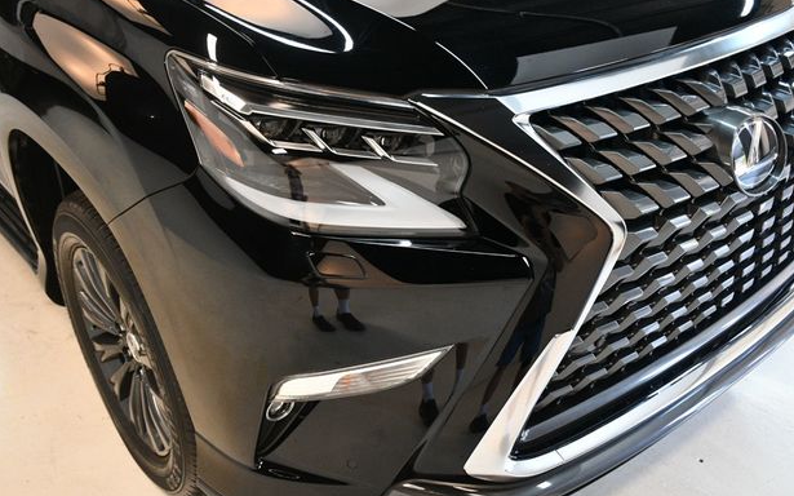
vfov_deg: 36.2
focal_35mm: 35
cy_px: 266
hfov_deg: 55.3
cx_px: 391
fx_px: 757
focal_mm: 22
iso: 2000
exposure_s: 1/125
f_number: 3.5
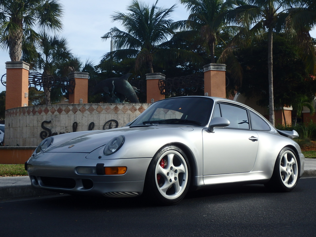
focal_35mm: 49
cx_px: 158
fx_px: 447
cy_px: 118
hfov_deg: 38.9
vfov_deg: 29.7
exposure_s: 1/500
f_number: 5.2
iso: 125
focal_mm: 8.7
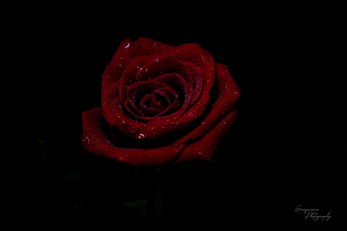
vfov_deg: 11.4
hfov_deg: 17.1
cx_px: 174
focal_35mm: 120
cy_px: 116
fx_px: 1156
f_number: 7.1
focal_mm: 120
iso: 100
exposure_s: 6
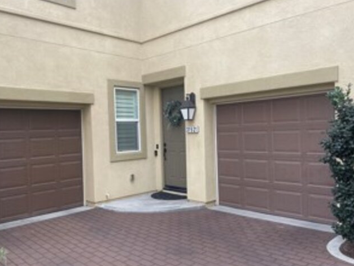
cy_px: 142
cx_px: 160
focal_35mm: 31
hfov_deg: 58.3
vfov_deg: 45.4
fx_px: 317
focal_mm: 4.2
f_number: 1.6
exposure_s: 1/389
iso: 32
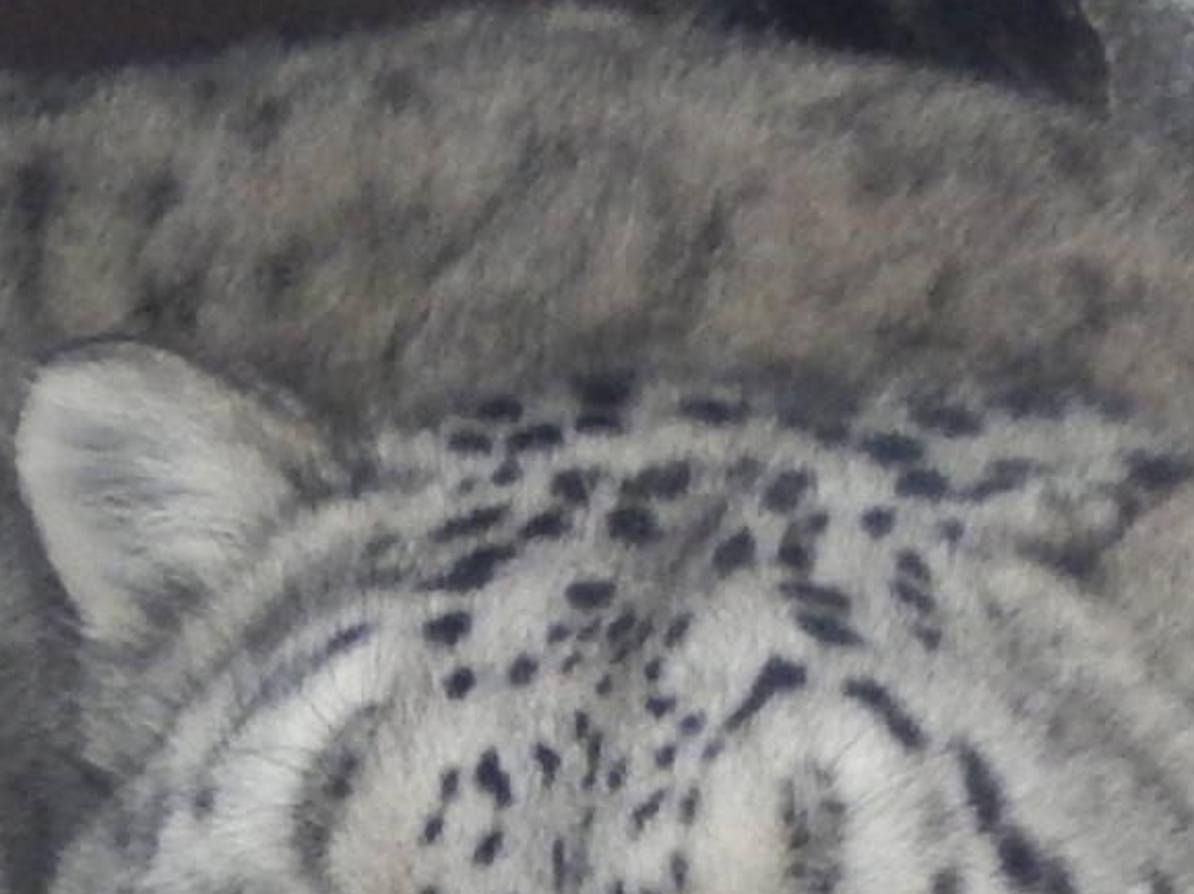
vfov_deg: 1.9
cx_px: 14
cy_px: 1237
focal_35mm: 781
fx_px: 26928
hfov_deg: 2.5
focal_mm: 50.1
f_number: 5.7
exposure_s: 1/25
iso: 400
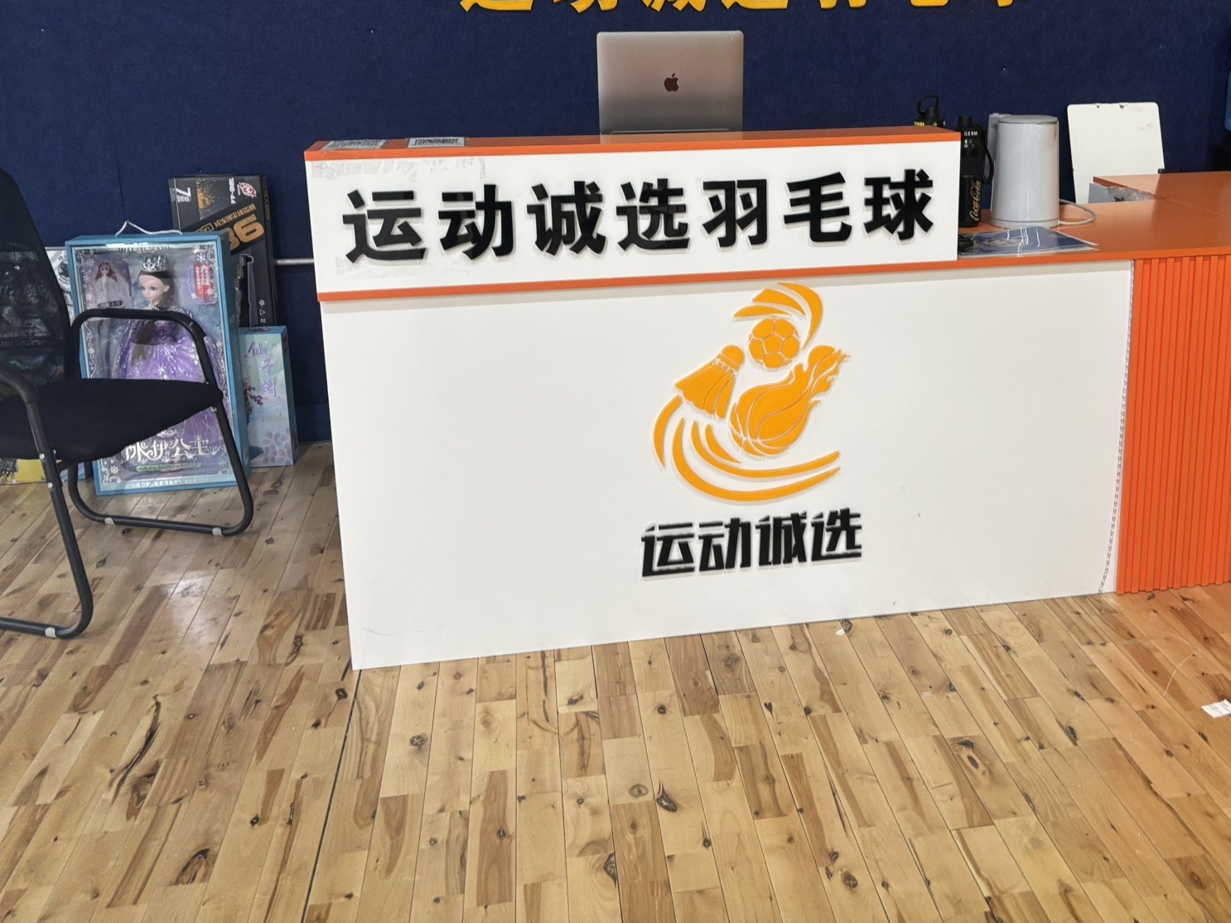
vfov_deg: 40.2
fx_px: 1244
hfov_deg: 52.3
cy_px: 307
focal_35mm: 35
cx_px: 736
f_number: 1.6
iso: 125
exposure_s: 1/62
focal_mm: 5.96
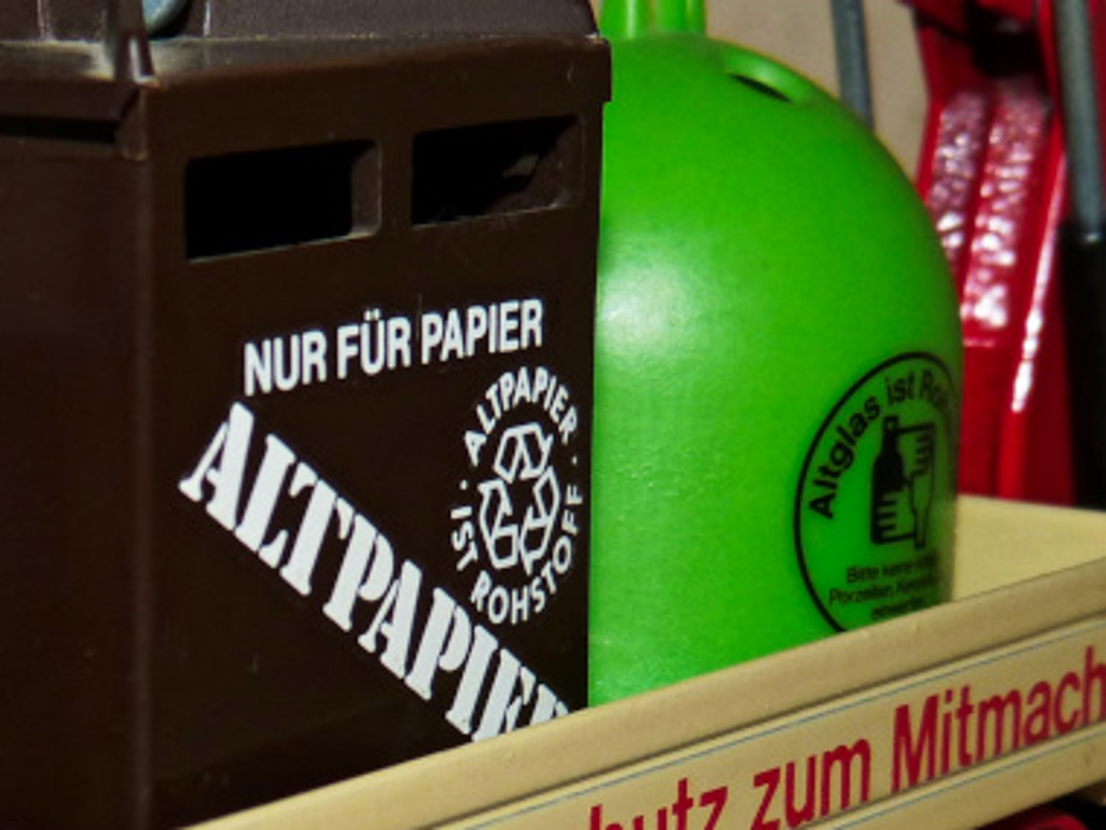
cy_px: 681
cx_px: -114
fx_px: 3834
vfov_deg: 12.3
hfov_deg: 15.9
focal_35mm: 120
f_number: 3.1
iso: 100
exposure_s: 1/60
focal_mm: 6.7
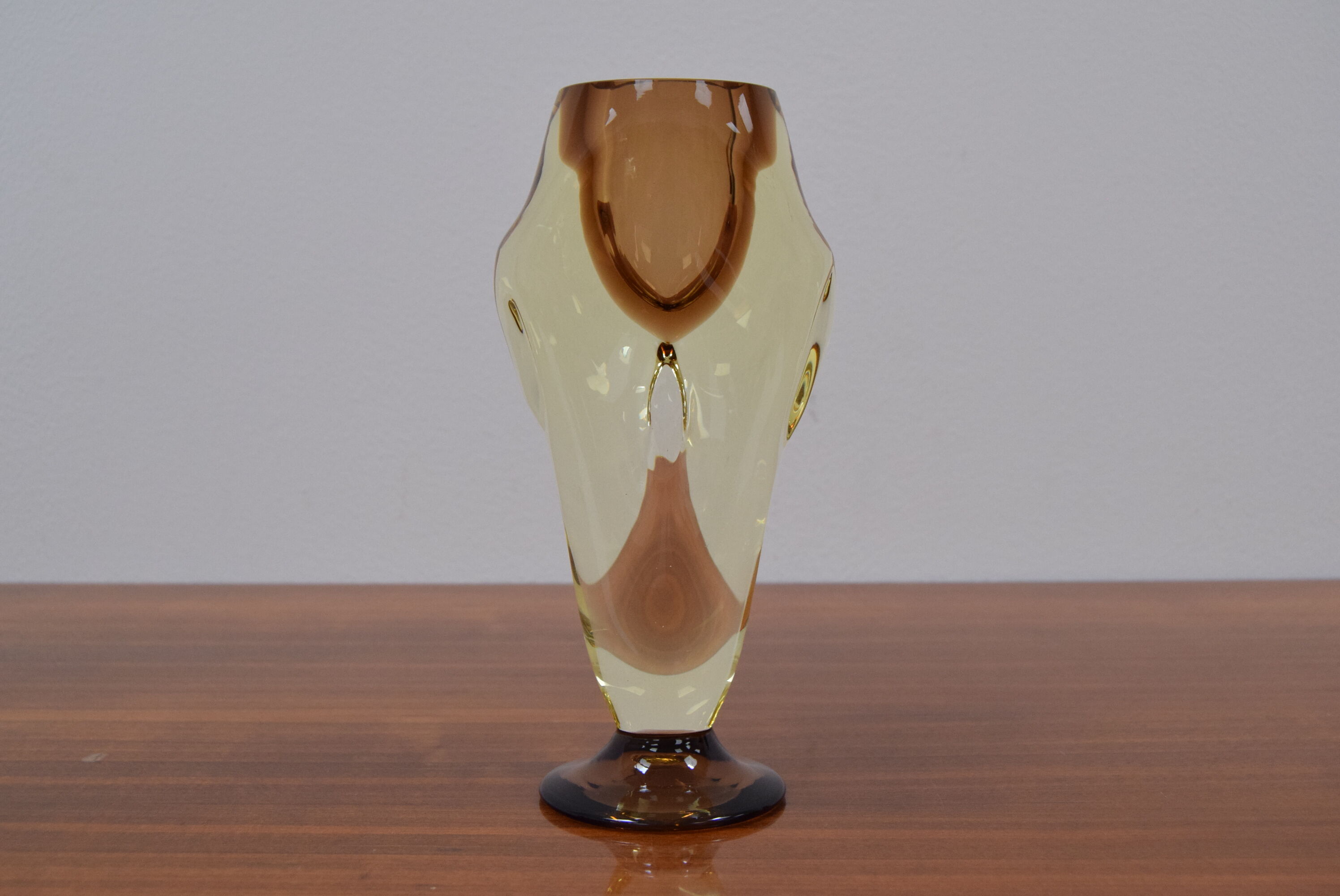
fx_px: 1564
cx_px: 670
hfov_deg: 46.4
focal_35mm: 42
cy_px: 448
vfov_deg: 31.9
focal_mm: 28
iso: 1600
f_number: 6.3
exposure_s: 1/160
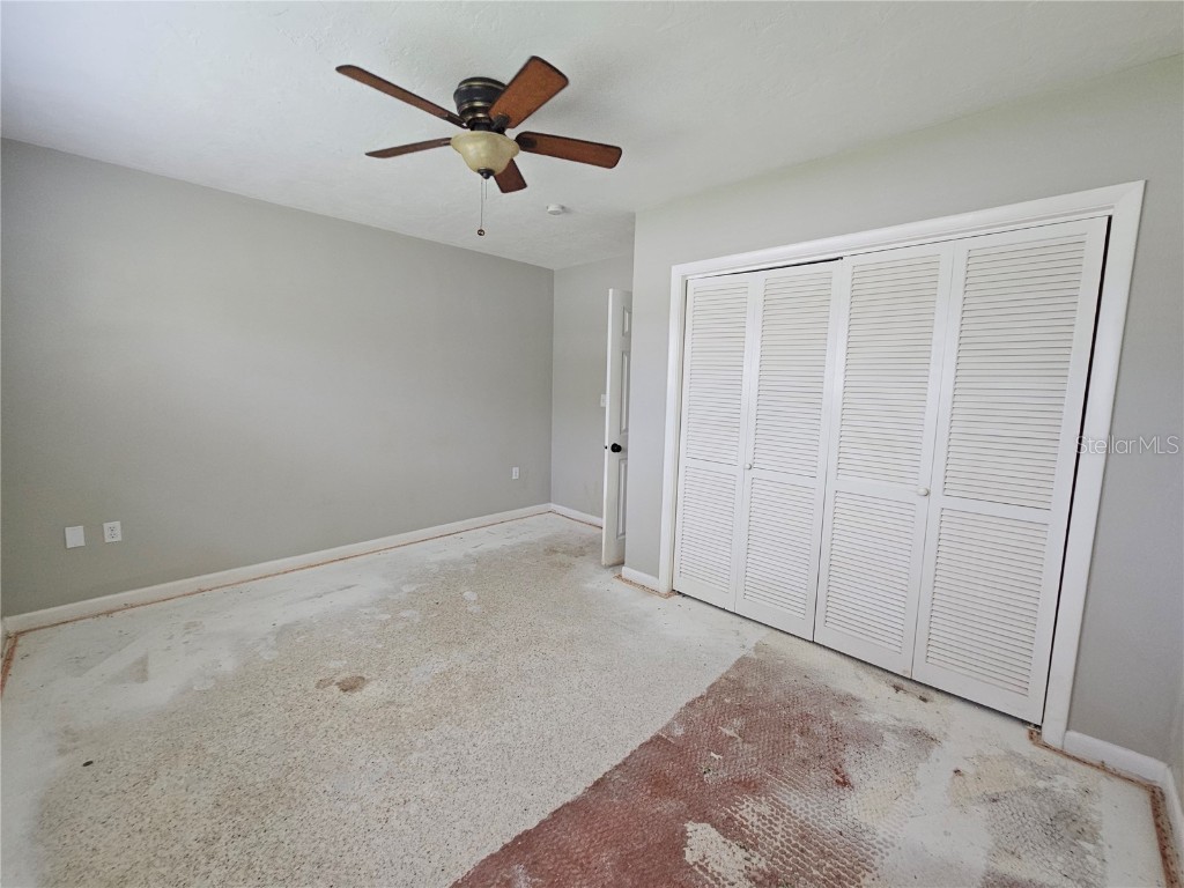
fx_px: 445
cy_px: 444
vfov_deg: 89.9
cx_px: 592
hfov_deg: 106.2
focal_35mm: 13
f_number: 2.2
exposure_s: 1/100
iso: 320
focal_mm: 2.2
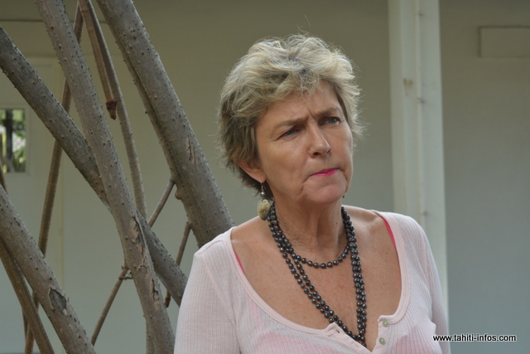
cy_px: 177
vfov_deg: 17.5
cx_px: 265
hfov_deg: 26.0
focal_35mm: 78
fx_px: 1149
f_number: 7.1
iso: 200
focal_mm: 52
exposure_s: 1/200
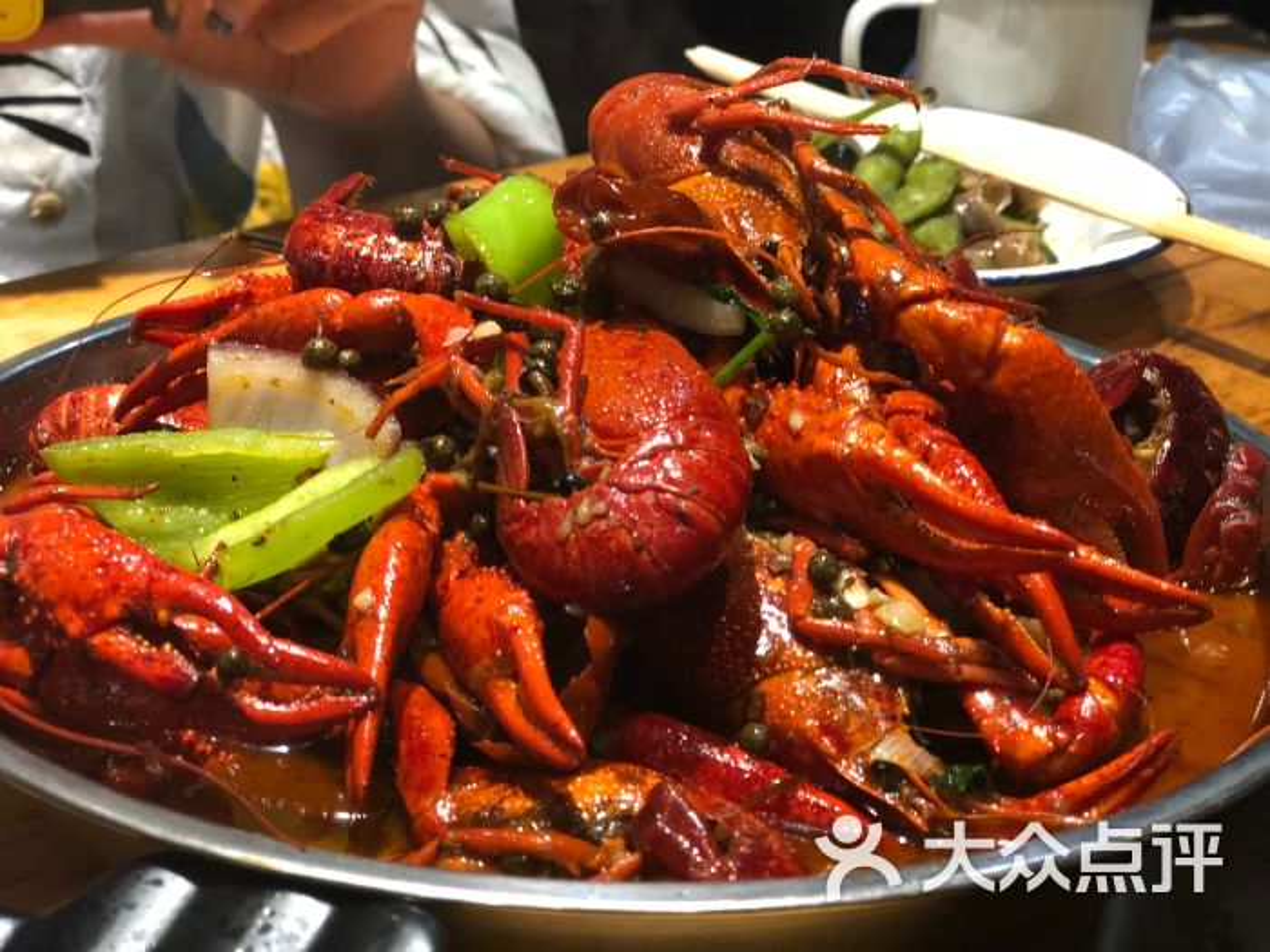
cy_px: 476
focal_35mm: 57
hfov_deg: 33.8
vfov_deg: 25.7
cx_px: 635
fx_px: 2091
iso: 500
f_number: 2.8
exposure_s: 1/50
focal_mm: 6.6
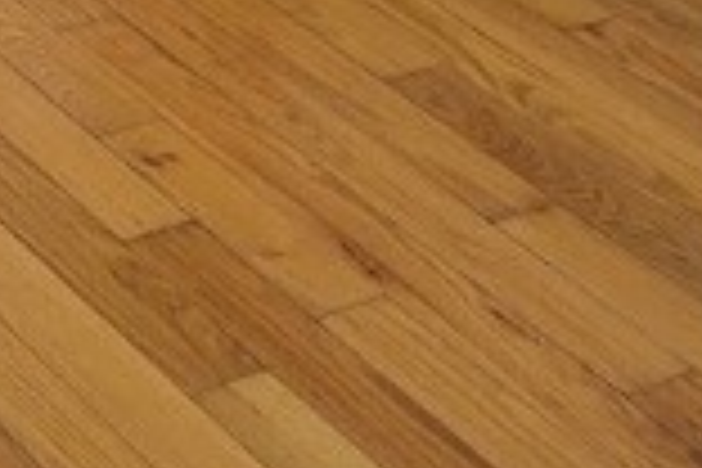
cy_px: -806
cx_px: -536
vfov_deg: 9.4
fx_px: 2398
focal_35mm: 123
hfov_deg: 14.7
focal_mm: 5
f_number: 1.8
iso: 200
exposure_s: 1/40
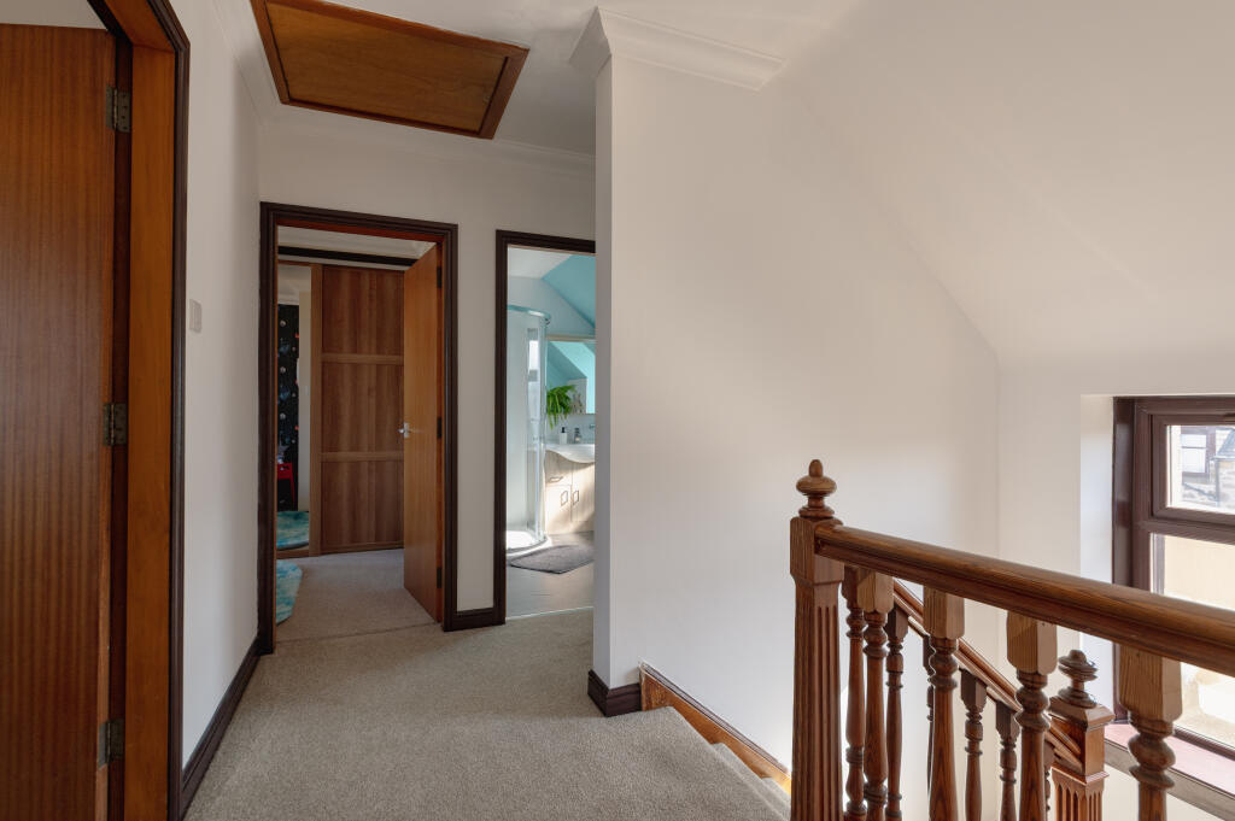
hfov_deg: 93.3
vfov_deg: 70.3
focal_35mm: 17
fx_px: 583
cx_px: 618
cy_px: 410
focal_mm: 17
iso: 400
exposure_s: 1/60
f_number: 8
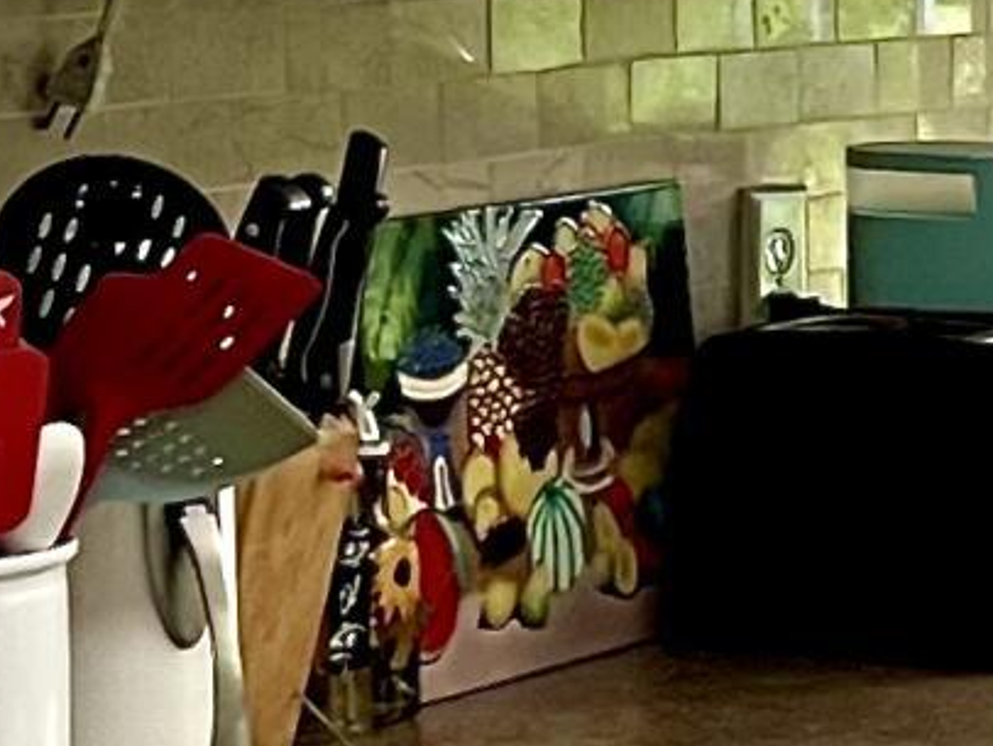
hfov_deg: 10.0
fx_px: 5511
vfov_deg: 7.7
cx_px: 1485
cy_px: 251
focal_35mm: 192
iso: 100
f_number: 1.5
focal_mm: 5.7
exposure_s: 1/60
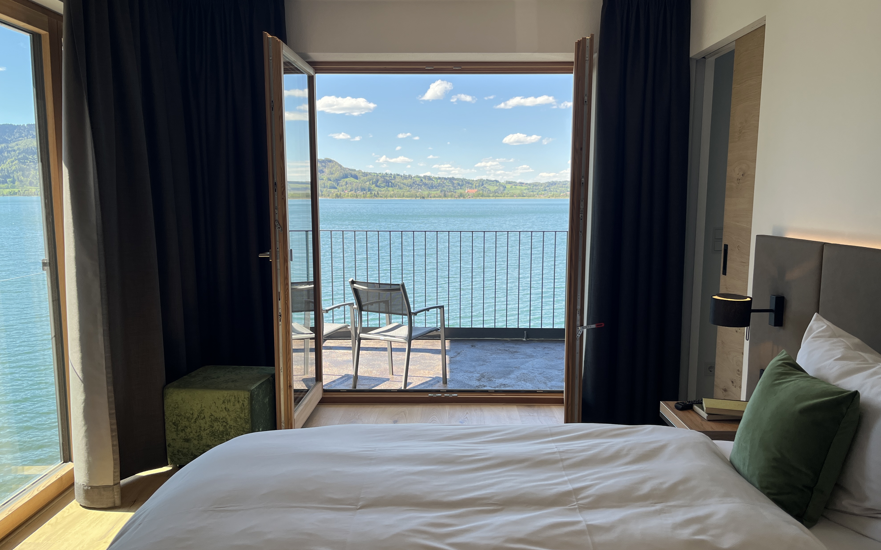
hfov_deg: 66.5
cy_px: 284
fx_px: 672
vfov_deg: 44.5
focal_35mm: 28
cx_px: 445
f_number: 1.6
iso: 50
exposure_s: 1/858
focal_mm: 5.1
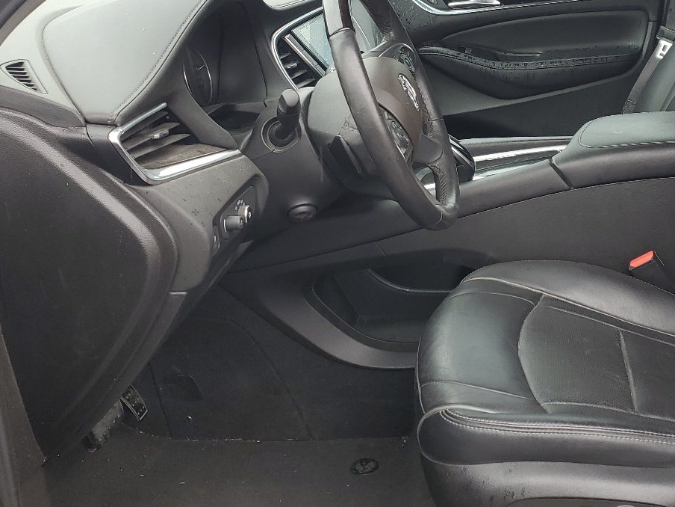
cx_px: 452
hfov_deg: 40.7
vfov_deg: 31.1
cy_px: 147
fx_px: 897
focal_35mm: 46
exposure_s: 1/222
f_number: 1.5
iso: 50
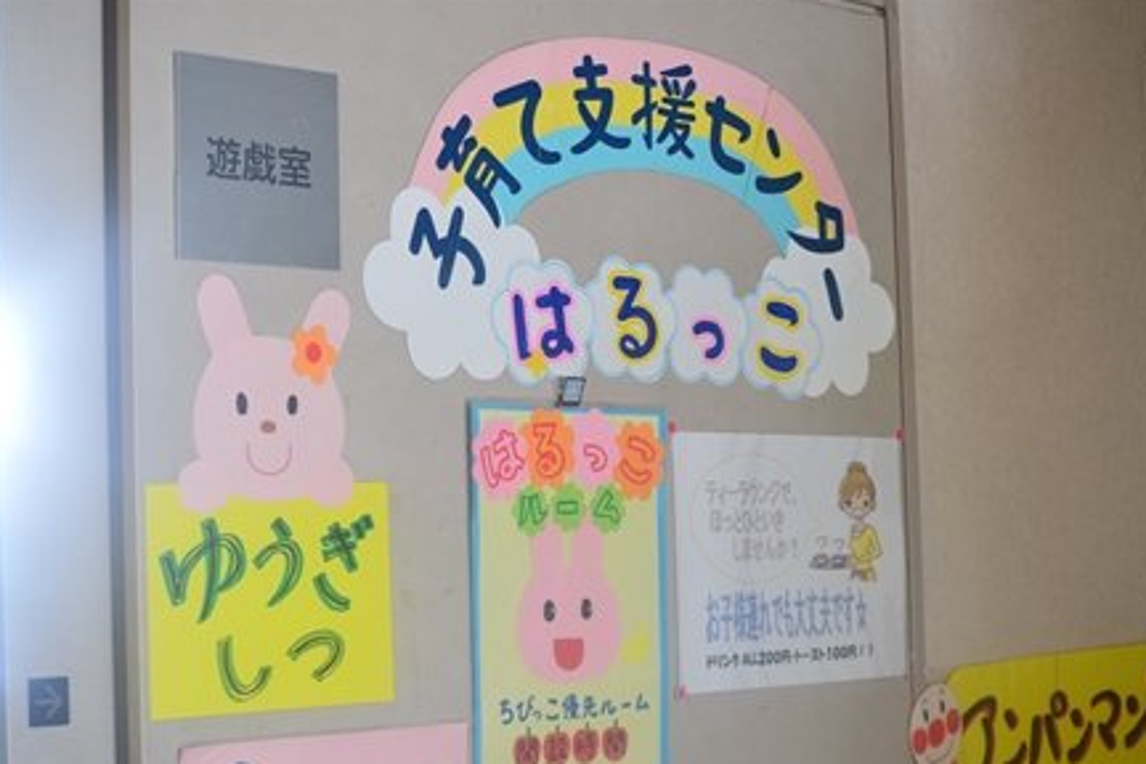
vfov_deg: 18.7
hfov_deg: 27.7
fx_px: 2324
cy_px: 382
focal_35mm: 73
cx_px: 568
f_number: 4.5
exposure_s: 1/80
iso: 2500
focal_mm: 70
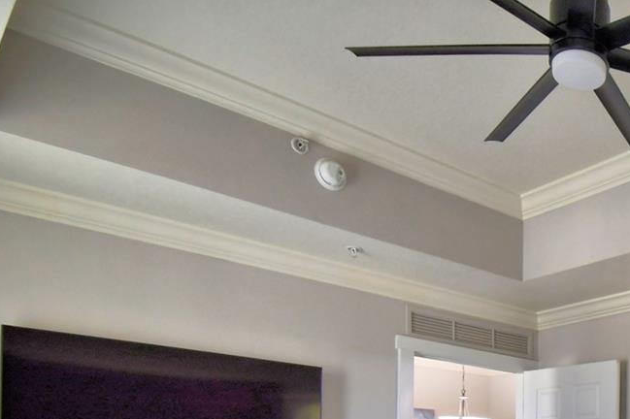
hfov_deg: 42.3
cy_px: 485
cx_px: 674
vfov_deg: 31.0
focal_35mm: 37
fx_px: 647
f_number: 4.5
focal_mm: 10
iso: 400
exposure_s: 1/30
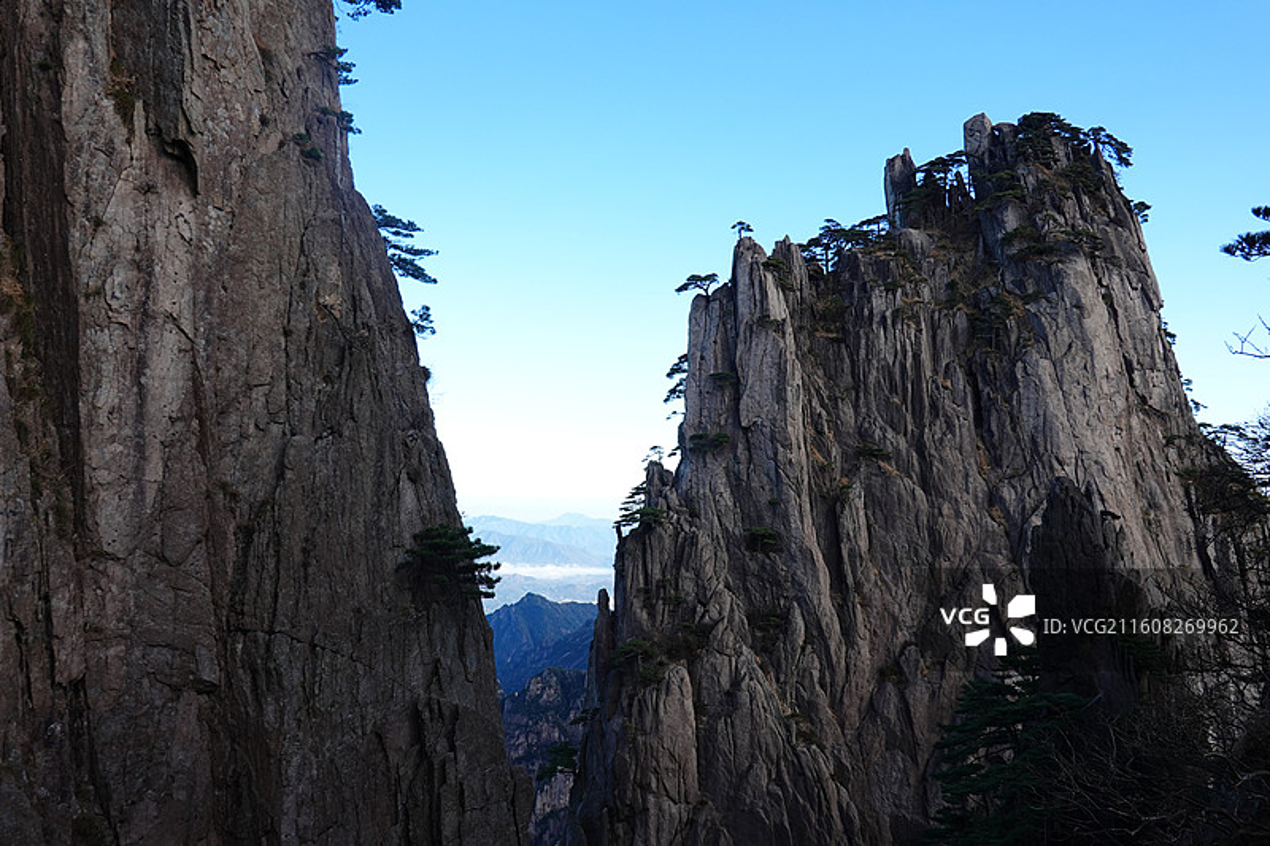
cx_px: 635
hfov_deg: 60.3
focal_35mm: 31
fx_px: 1093
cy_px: 423
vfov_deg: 42.3
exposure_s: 1/320
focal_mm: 11.52
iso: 125
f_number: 4
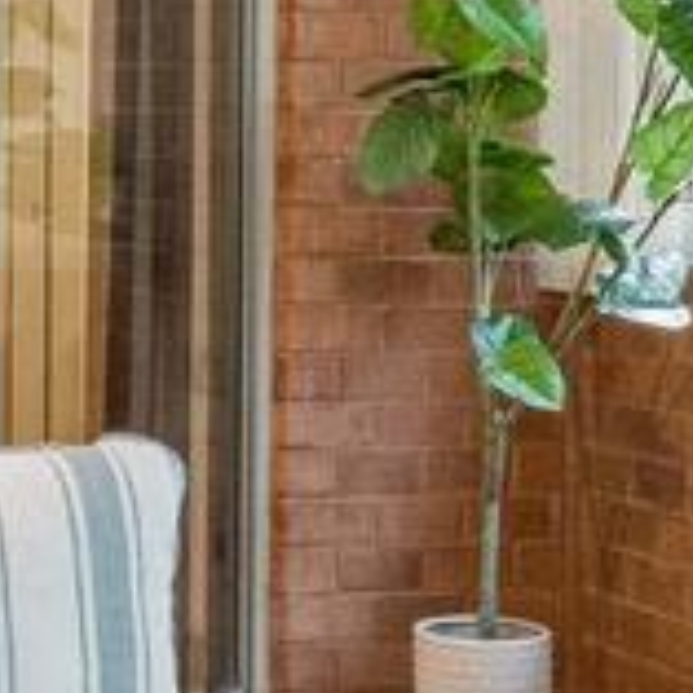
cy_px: 199
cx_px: -181
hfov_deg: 15.3
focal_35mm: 109
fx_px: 2469
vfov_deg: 15.9
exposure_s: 1/80
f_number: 4
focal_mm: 14
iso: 1250
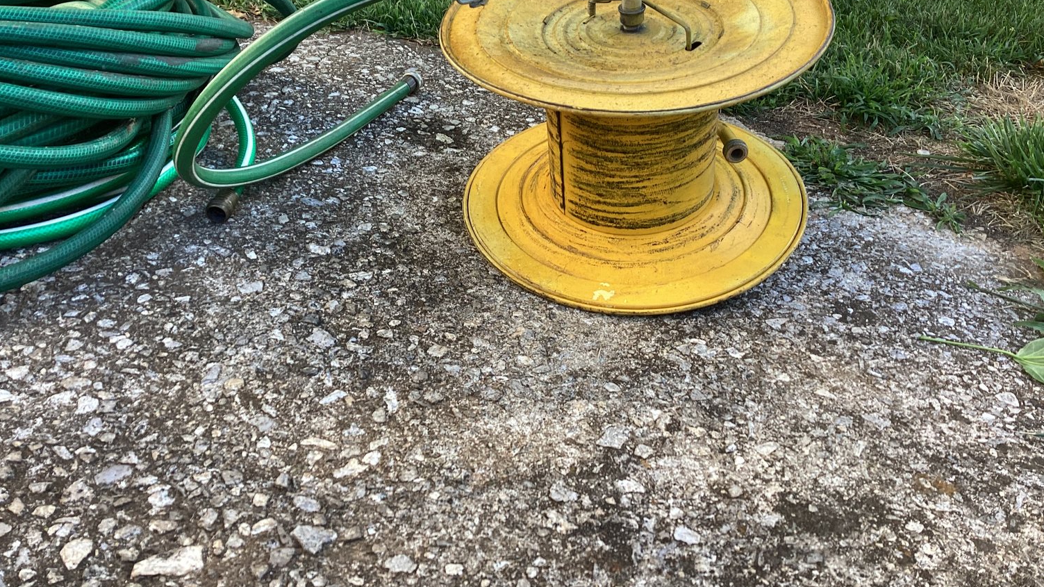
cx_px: 521
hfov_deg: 58.0
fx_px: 941
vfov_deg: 34.3
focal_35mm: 34
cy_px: 195
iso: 25
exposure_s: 1/156
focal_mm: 3.3
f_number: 2.4
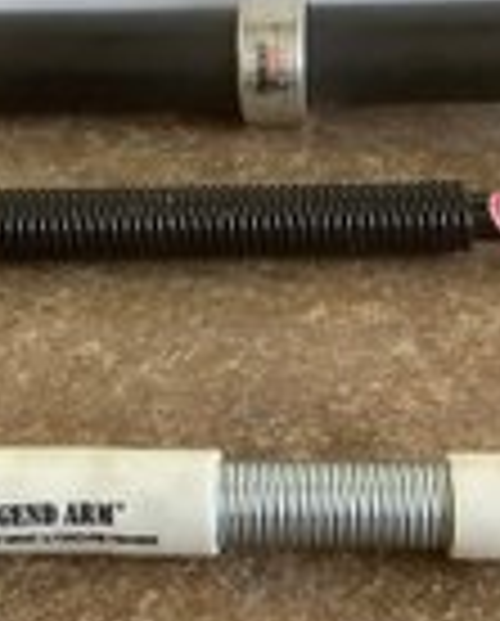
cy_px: 196
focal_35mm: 75
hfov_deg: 20.5
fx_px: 1383
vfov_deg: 25.2
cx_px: 245
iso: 80
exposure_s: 1/50
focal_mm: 3.3
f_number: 2.4
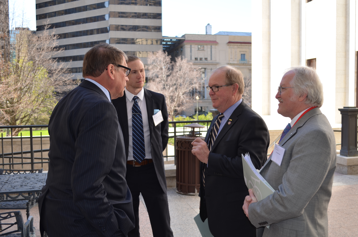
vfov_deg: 36.7
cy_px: 118
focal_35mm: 36
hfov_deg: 53.2
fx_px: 357
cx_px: 179
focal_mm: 24
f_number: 4
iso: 140
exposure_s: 1/200
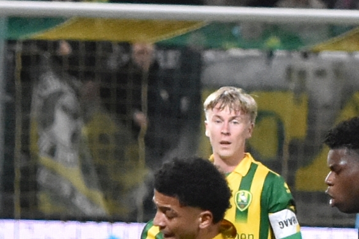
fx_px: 6606
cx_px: 347
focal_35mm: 663
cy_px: 369
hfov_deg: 3.1
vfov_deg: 2.1
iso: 2500
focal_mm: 135
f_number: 2.8
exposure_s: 1/500
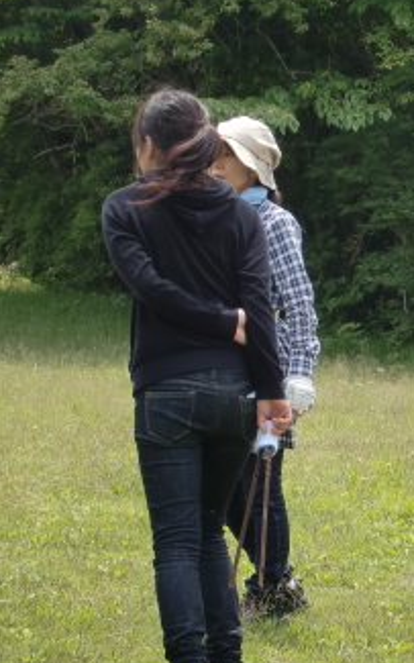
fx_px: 2980
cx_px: 487
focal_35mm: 165
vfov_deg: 12.7
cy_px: 461
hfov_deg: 7.9
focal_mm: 13.9
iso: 64
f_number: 4.6
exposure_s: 1/200
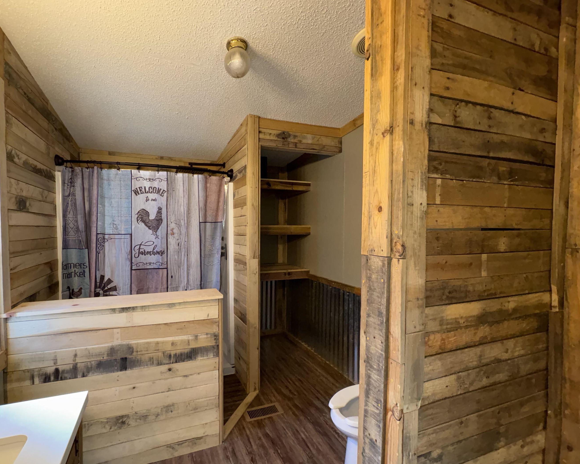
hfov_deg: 92.4
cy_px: 236
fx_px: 275
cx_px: 246
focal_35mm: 16
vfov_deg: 80.4
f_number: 2.2
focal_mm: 2.22
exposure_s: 1/120
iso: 200
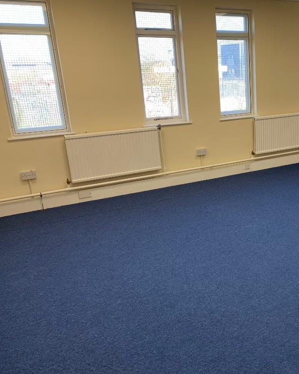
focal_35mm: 34
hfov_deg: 41.3
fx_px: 376
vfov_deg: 52.8
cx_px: 244
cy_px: 187
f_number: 1.8
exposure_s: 1/121
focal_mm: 4.25
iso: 64
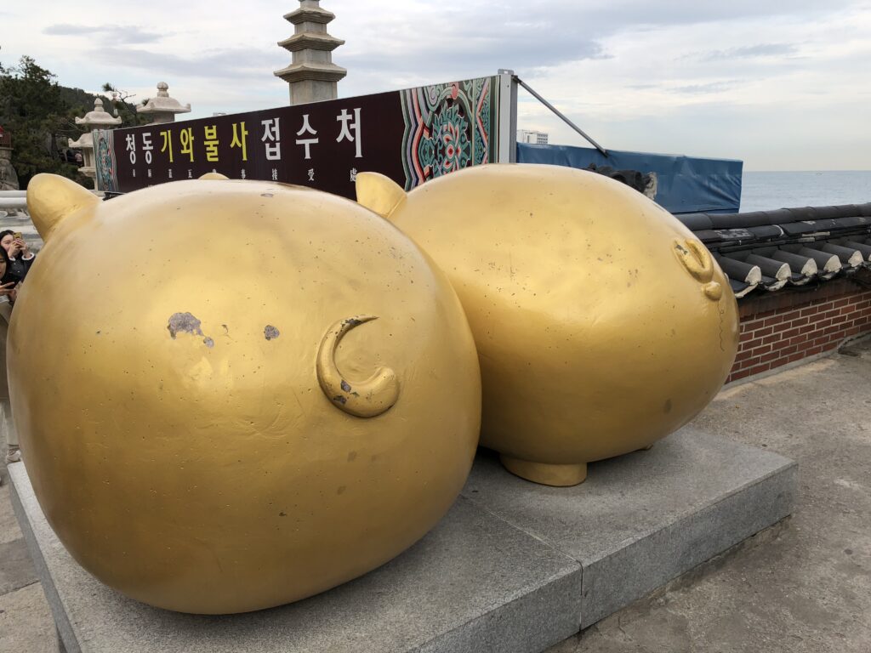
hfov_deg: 63.4
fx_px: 705
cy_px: 326
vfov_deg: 49.7
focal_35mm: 28
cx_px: 436
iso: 20
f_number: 1.8
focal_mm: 3.99
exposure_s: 1/960
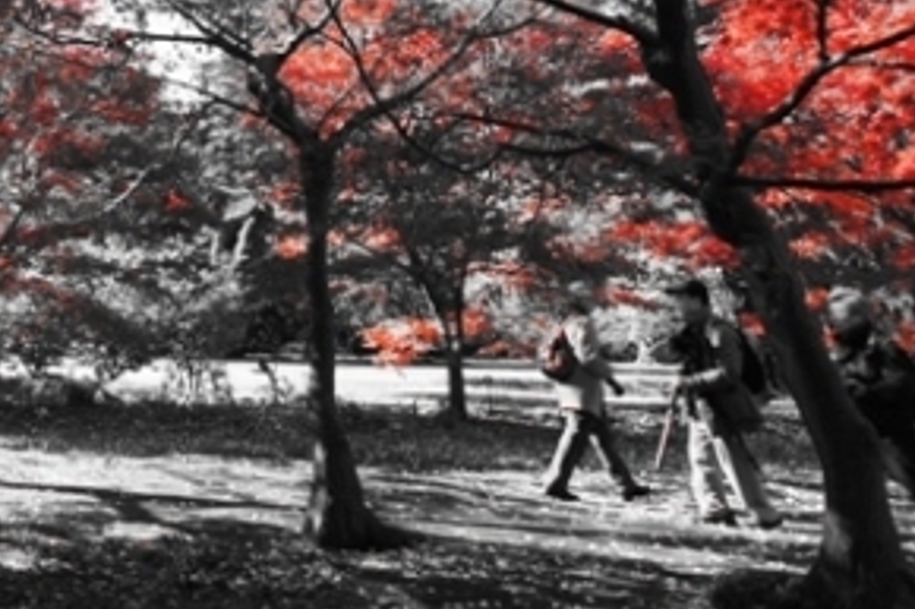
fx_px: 1041
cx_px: 73
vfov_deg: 29.8
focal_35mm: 41
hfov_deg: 43.0
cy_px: -35
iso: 100
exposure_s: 1/40
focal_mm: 10
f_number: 5.6
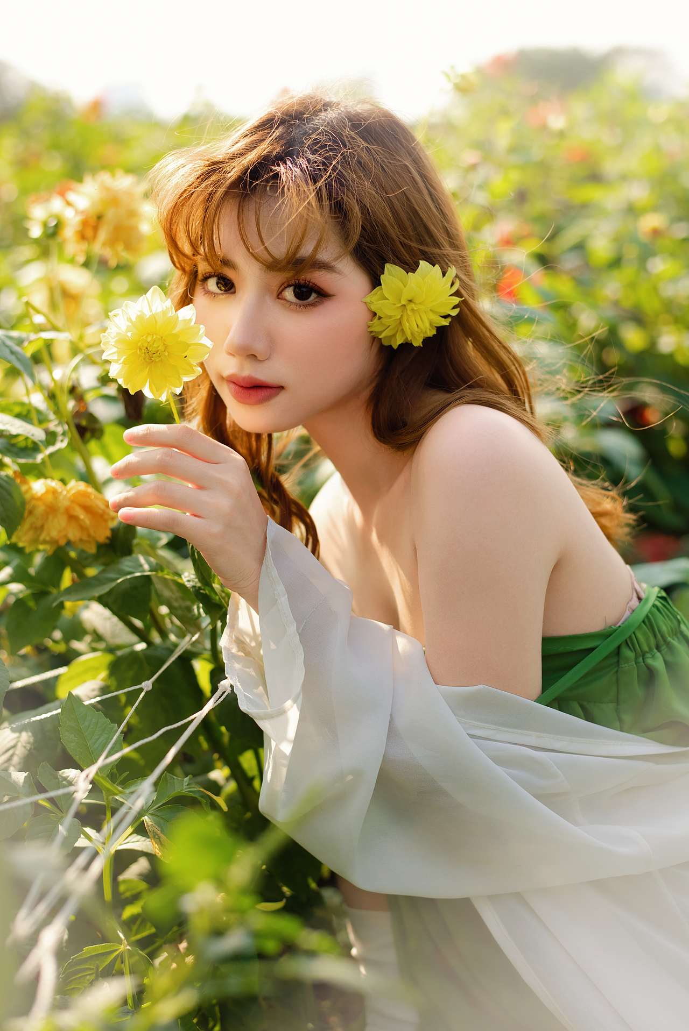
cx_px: 344
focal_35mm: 58
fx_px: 1663
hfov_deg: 23.4
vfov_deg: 34.5
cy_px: 516
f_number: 2.8
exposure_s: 1/1250
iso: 200
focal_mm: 58
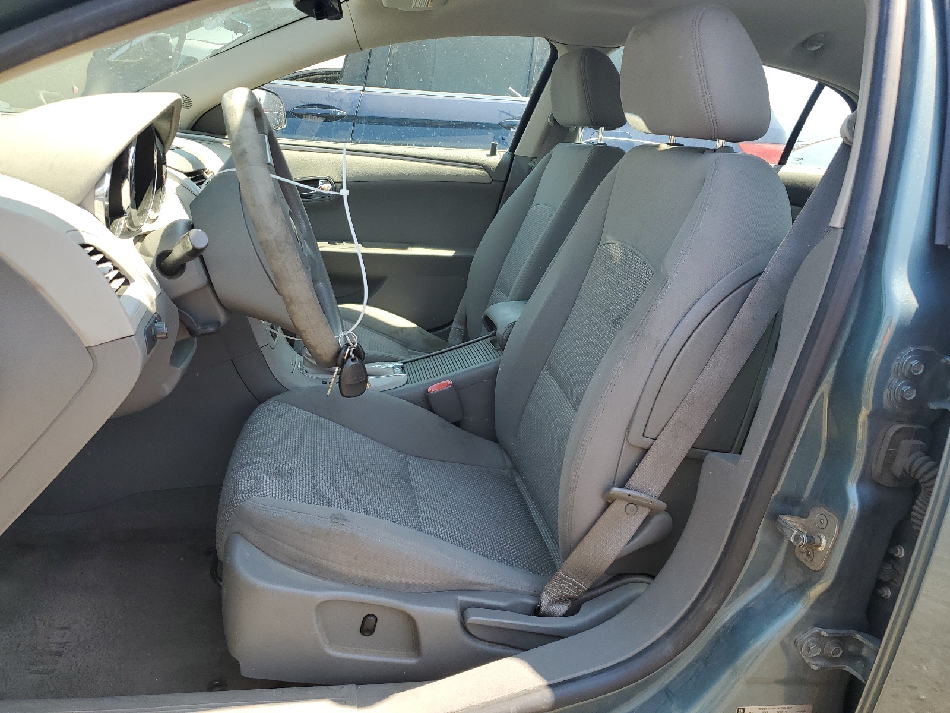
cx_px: 475
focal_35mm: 26
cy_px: 356
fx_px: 714
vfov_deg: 53.1
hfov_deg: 67.3
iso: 50
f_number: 1.5
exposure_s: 1/526
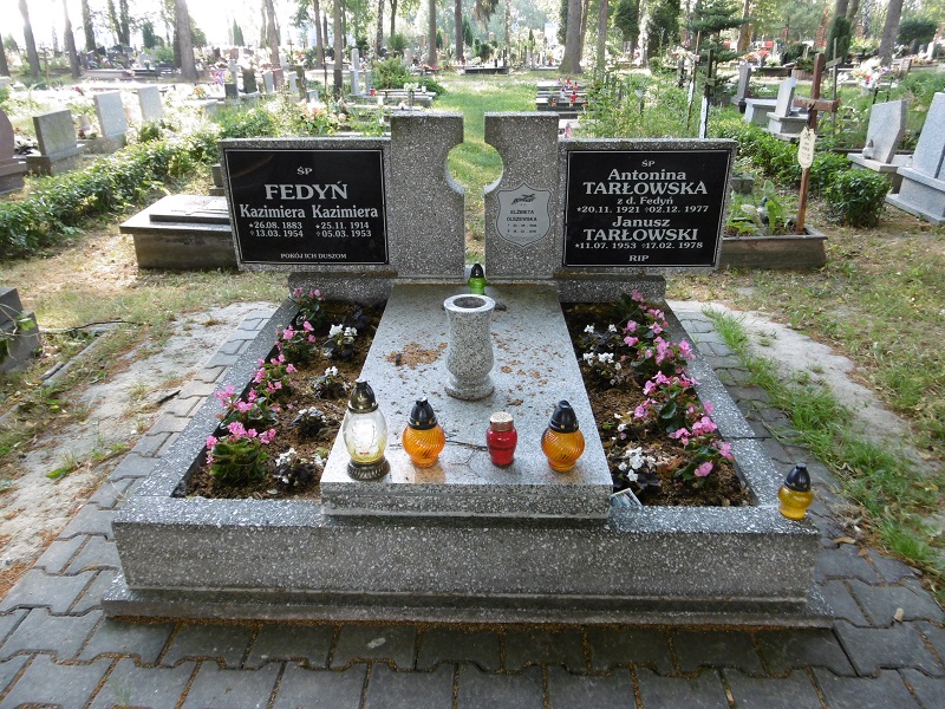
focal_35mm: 24
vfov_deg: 56.8
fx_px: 655
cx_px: 472
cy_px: 354
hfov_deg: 71.6
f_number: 3.1
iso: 100
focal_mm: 4.3
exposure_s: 1/60
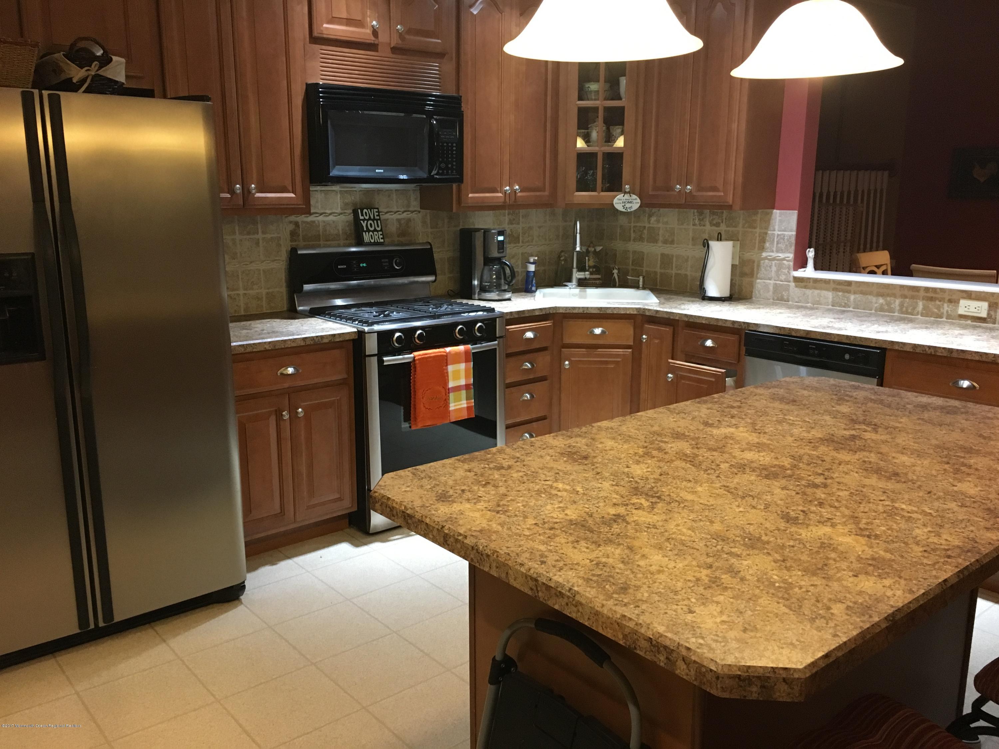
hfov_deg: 61.7
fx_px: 837
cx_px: 500
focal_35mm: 29
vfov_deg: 48.2
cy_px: 374
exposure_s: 1/30
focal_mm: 4.15
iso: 200
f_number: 2.2
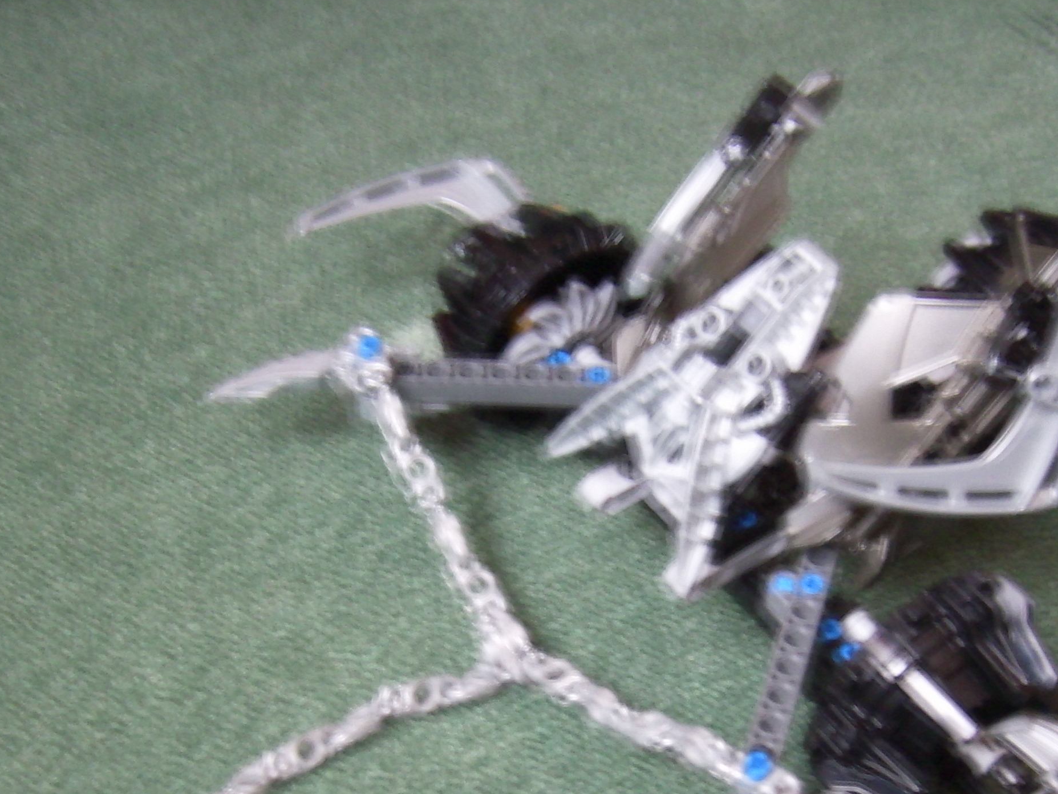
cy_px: 640
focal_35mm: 53
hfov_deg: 36.2
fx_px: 1620
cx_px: 553
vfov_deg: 27.0
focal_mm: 5.99
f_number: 2.8
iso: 50
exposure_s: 1
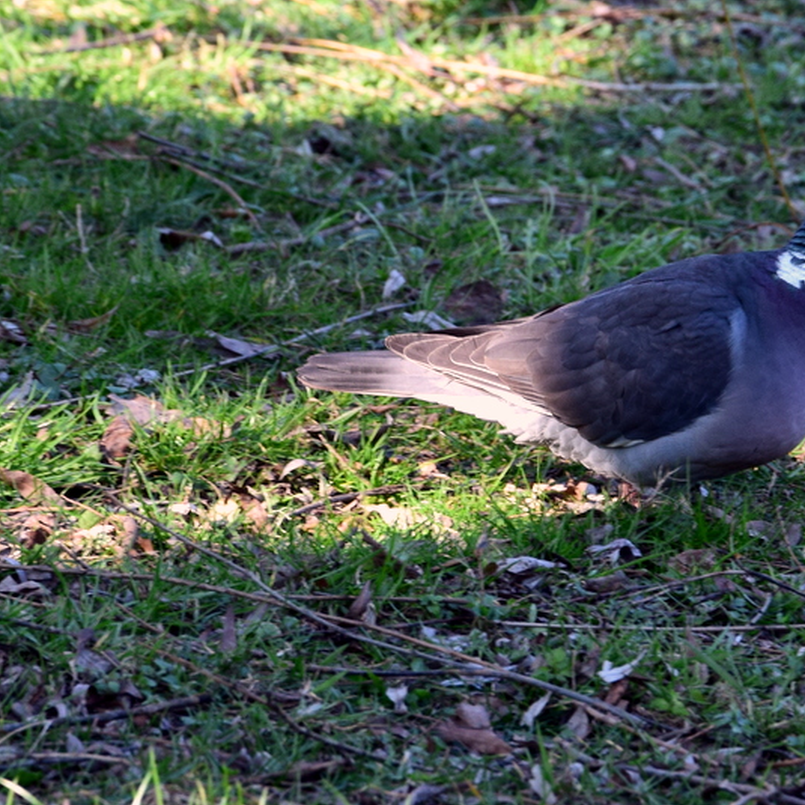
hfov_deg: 8.7
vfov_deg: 8.7
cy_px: 402
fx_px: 5279
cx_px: 587
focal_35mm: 201
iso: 400
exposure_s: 1/125
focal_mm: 105
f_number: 9
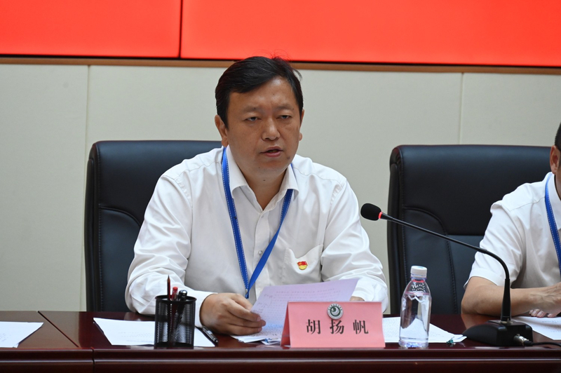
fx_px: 2725
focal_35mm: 175
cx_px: 280
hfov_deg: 11.8
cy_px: 186
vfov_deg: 7.8
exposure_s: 1/200
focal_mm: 175
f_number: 6.3
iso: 4000
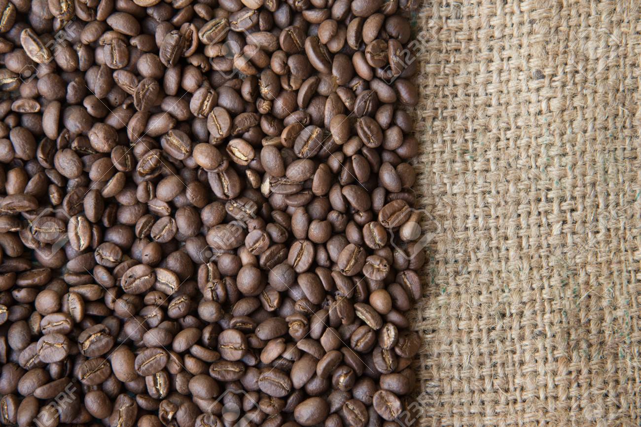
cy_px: 214
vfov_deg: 11.4
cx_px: 320
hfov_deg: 17.1
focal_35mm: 120
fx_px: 2136
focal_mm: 120
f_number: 8
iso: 800
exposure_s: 1/60
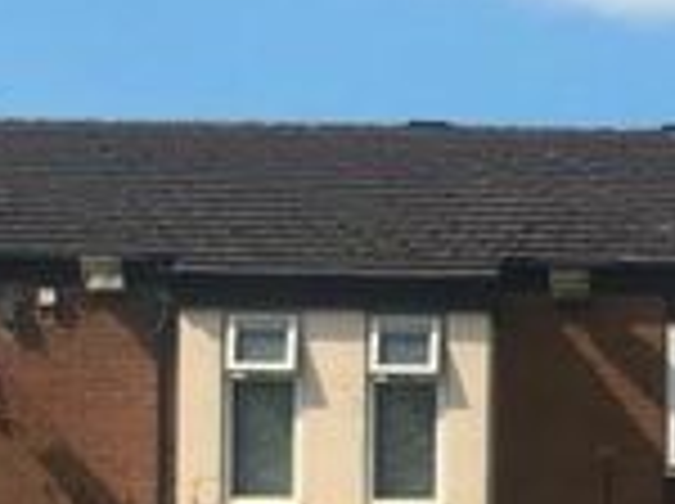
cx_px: 832
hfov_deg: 14.5
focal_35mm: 131
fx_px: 2550
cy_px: 578
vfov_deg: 11.1
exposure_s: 1/2591
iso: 20
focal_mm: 3.99
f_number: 1.8
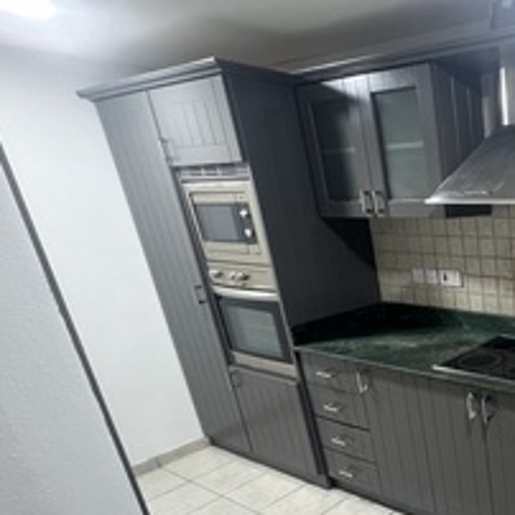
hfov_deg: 44.7
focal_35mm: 26
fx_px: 438
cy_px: 348
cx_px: 577
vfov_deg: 59.4
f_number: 1.8
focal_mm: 1.57
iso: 250
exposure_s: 1/50
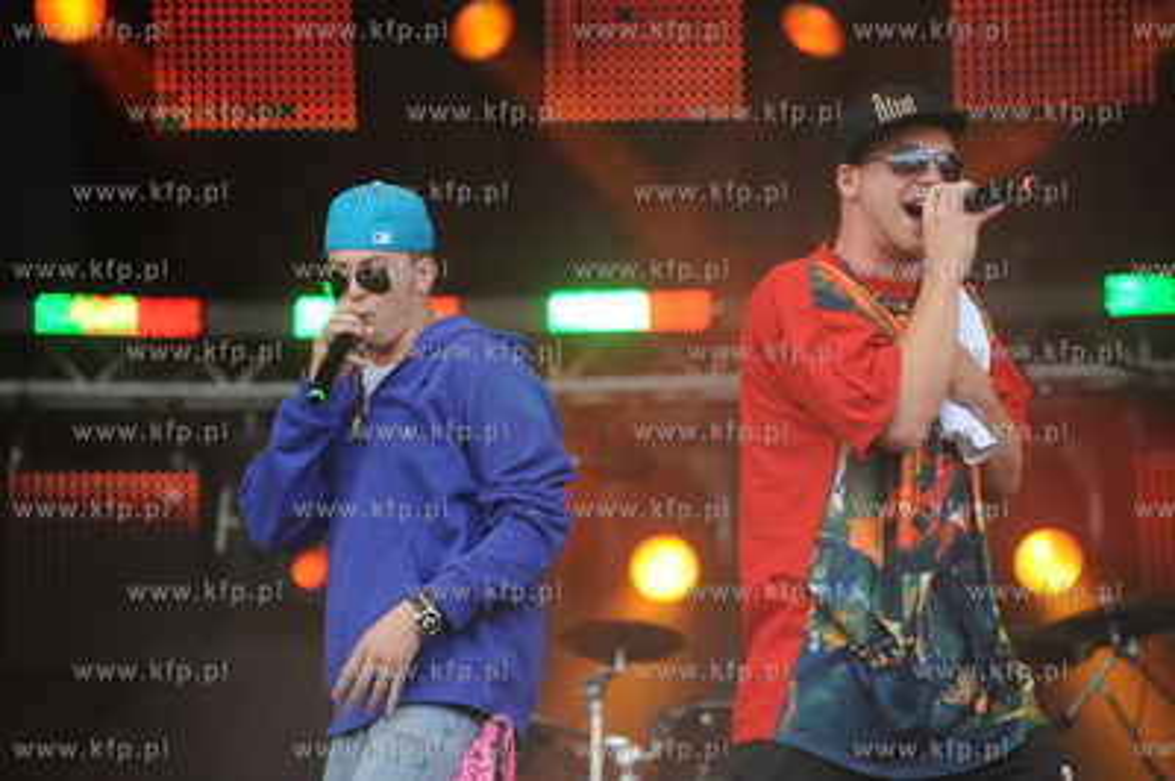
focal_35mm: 170
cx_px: 588
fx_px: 5544
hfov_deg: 12.1
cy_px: 390
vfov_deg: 8.1
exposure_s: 1/500
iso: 400
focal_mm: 170
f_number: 4
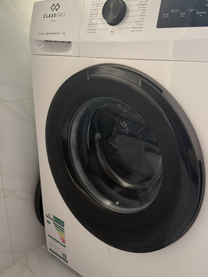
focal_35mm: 31
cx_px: 118
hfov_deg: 45.4
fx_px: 248
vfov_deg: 58.3
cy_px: 139
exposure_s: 1/60
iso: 500
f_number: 1.78
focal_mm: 6.76
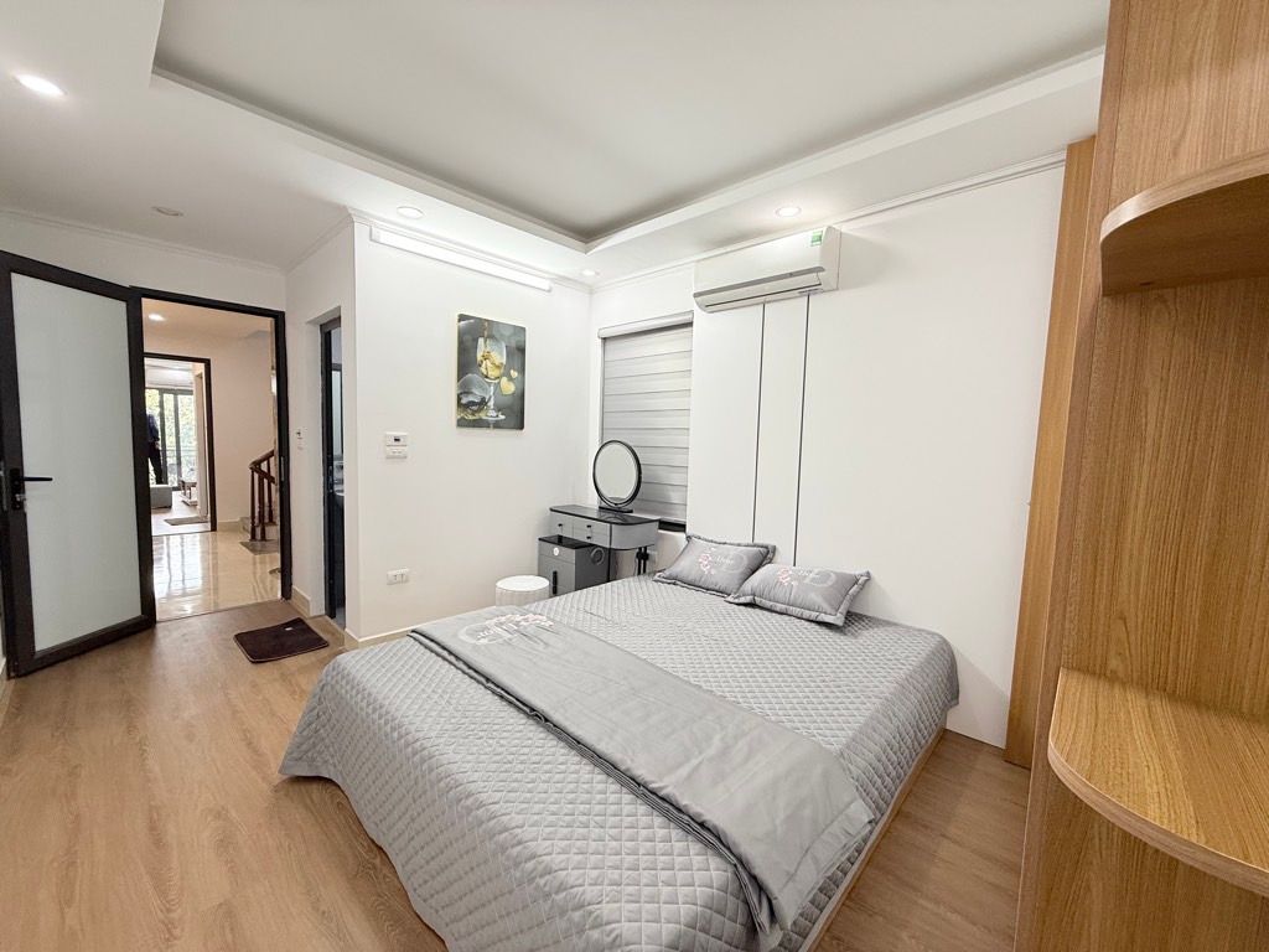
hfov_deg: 102.1
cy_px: 476
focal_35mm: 14
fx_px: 513
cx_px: 634
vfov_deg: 85.7
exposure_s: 1/100
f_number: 2.2
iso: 100
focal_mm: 2.22
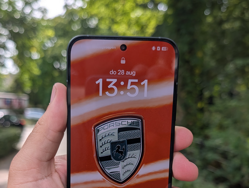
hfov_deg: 45.7
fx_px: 295
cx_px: 113
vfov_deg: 34.4
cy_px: 143
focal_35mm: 41
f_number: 1.68
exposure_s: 1/360
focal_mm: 6.9
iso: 13
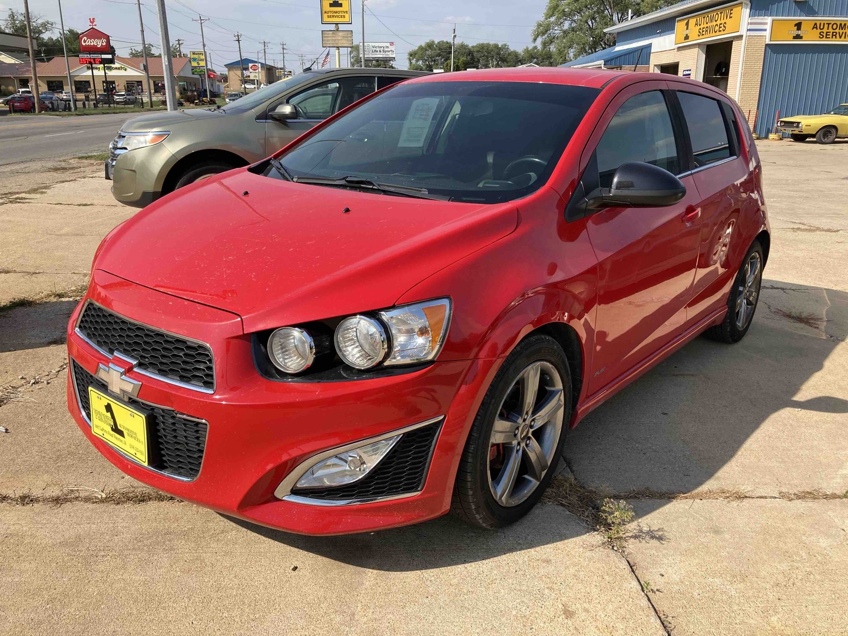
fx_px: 686
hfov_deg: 63.4
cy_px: 318
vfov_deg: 49.7
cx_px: 424
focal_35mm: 28
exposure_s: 1/1372
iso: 20
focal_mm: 3.99
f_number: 1.8
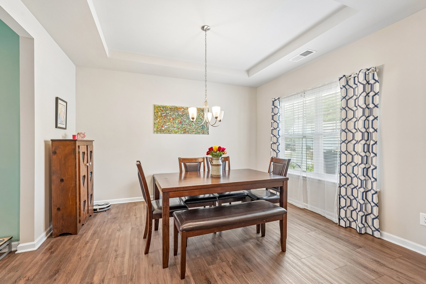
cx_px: 213
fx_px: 189
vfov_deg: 73.7
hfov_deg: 96.7
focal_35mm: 16
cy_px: 142
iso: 800
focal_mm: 16
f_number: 8
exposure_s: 1/15
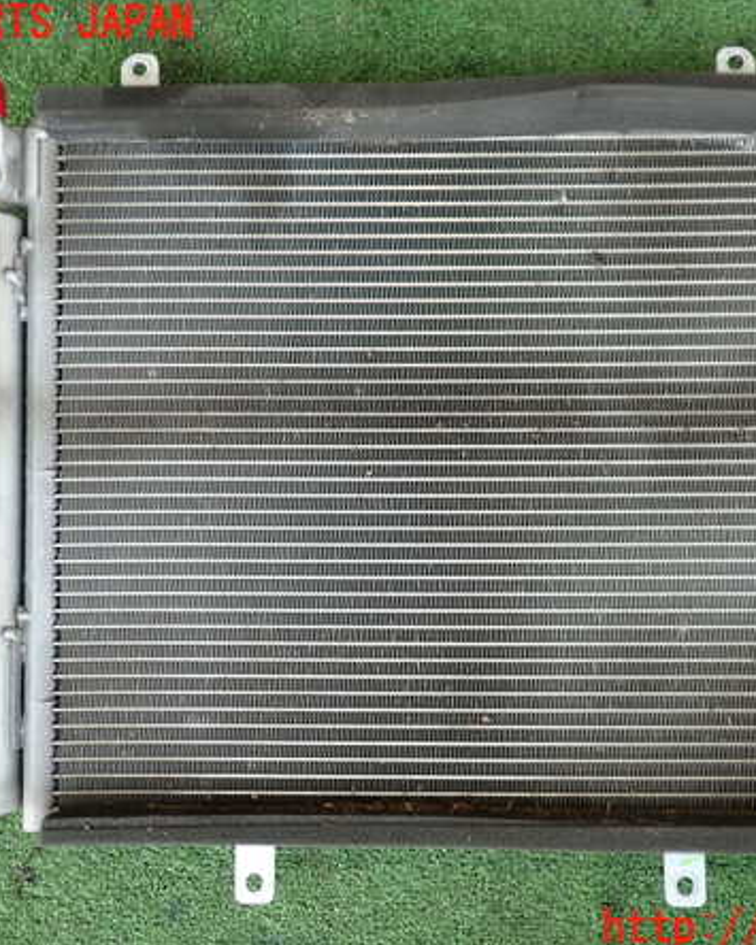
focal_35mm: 33
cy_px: 477
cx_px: 445
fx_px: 923
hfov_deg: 44.3
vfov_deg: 54.2
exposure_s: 1/60
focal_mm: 4.5
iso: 100
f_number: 2
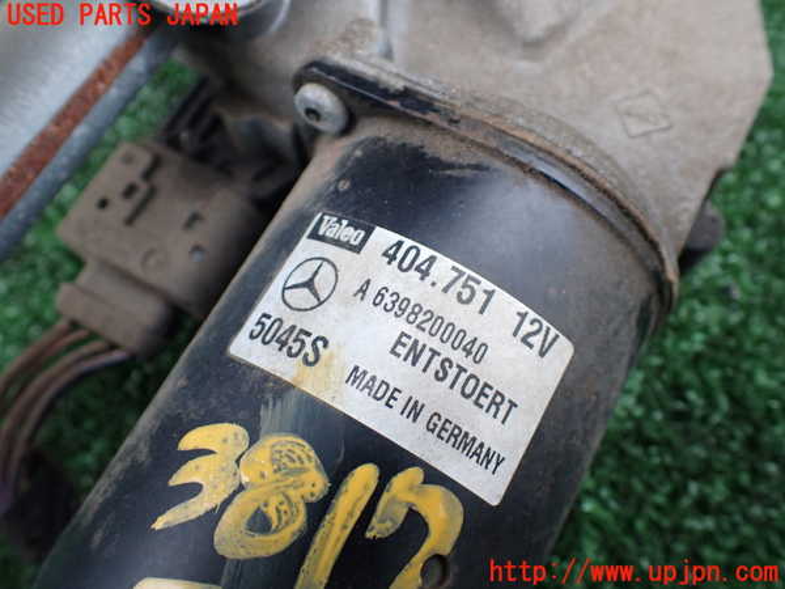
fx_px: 680
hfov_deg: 60.0
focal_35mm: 30
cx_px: 392
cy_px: 294
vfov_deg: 46.8
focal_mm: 5.4
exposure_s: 1/125
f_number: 2.3
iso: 320
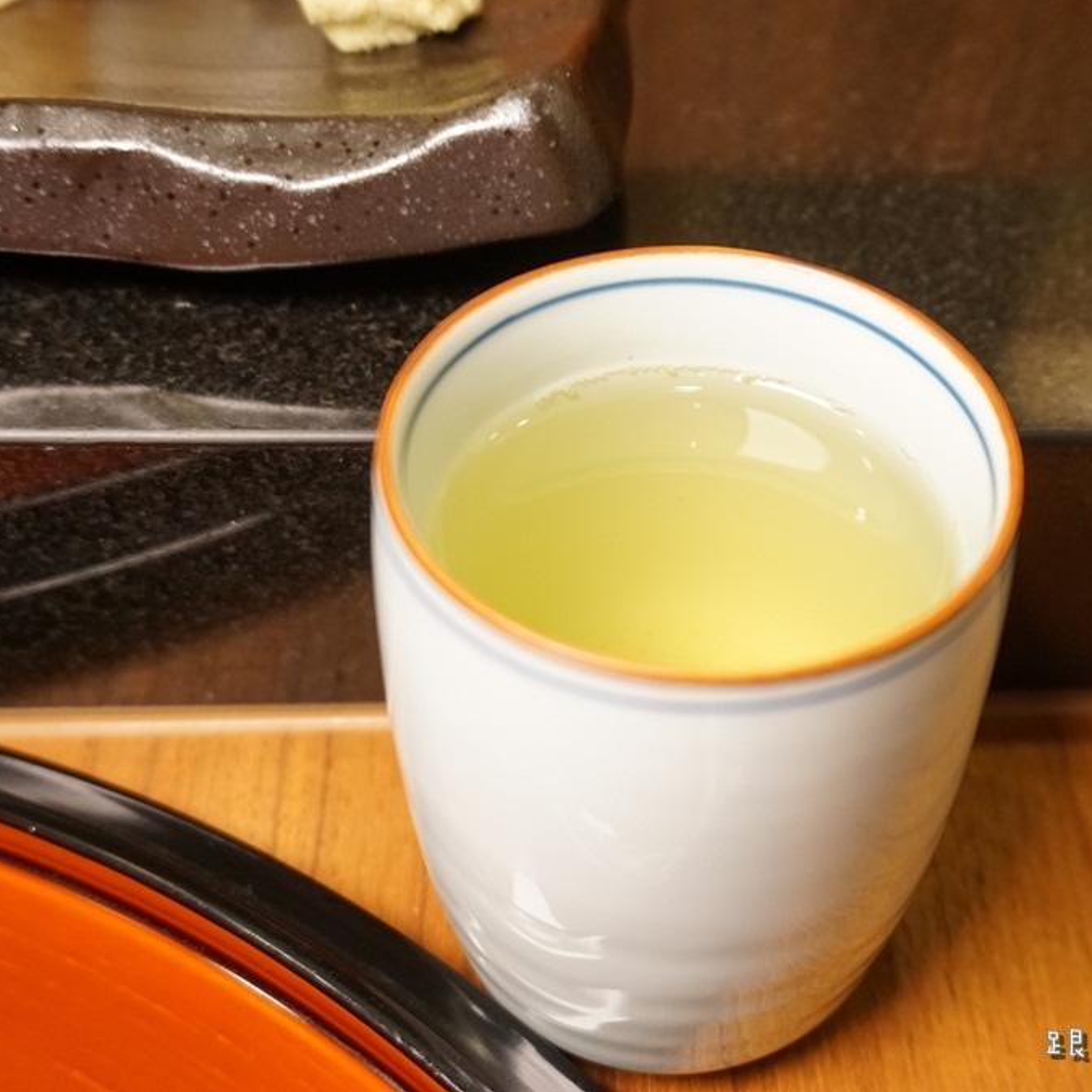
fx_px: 1451
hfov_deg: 40.8
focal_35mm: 41
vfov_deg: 41.3
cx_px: 713
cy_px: 541
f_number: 4
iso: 1250
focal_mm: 21
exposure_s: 1/160
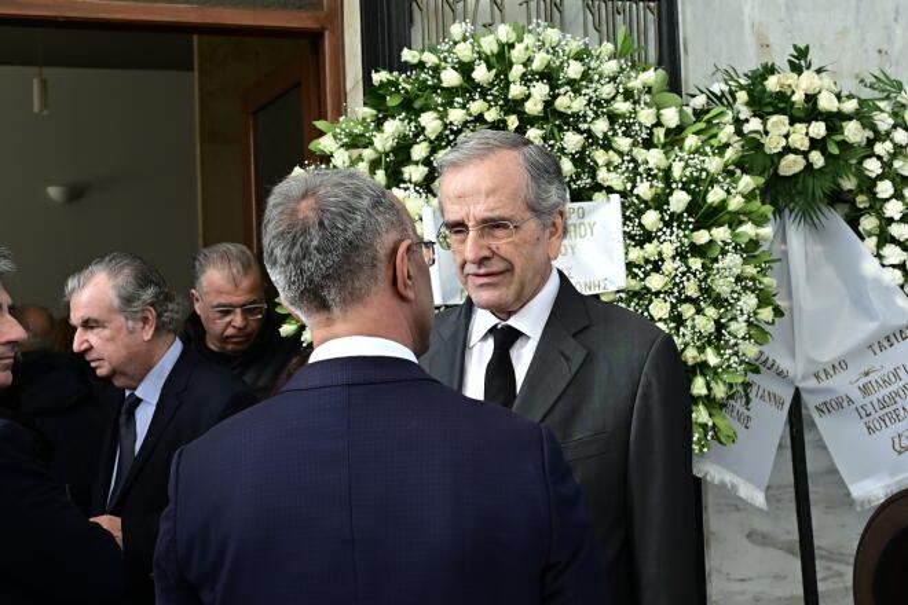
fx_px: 605
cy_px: 302
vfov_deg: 53.1
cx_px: 454
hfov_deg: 73.7
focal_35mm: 24
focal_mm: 24
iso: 500
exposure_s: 1/400
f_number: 4
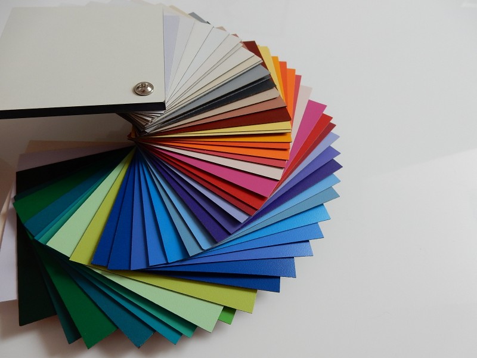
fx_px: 344
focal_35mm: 25
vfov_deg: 54.9
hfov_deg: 69.4
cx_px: 238
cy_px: 179
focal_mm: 4.5
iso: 125
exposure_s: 1/40
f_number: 3.7
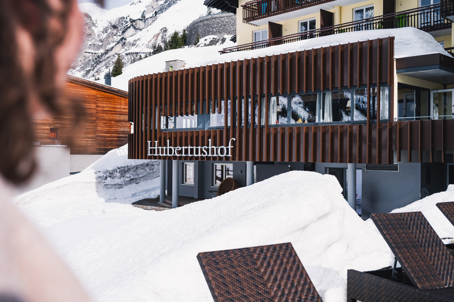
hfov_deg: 49.6
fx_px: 491
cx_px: 227
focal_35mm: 39
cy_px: 151
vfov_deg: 34.2
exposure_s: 1/1000
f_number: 4
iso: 100
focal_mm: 39
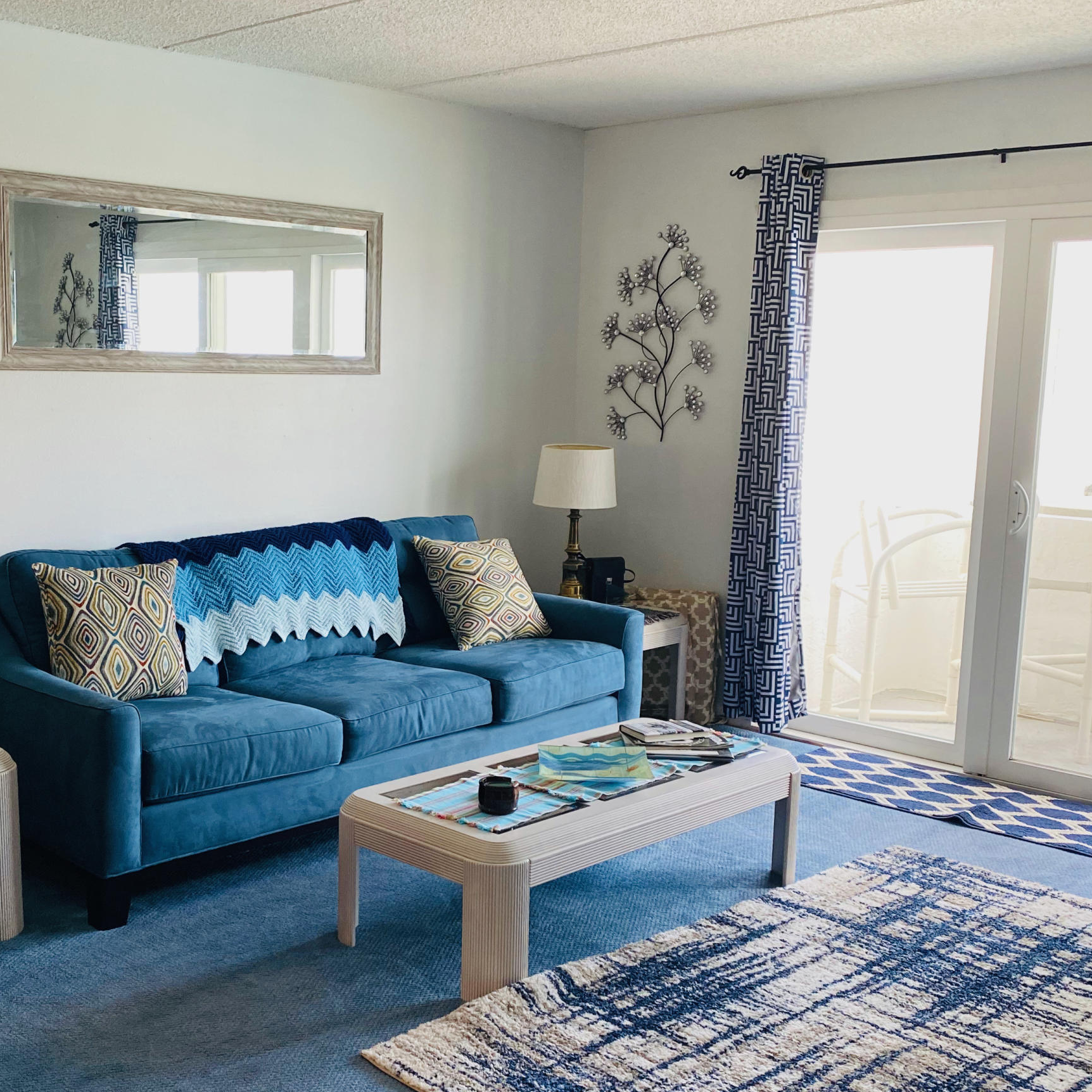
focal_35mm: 40
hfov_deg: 41.5
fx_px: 1428
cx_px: 402
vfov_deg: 41.8
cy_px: 616
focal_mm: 4.25
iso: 125
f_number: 1.8
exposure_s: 1/120
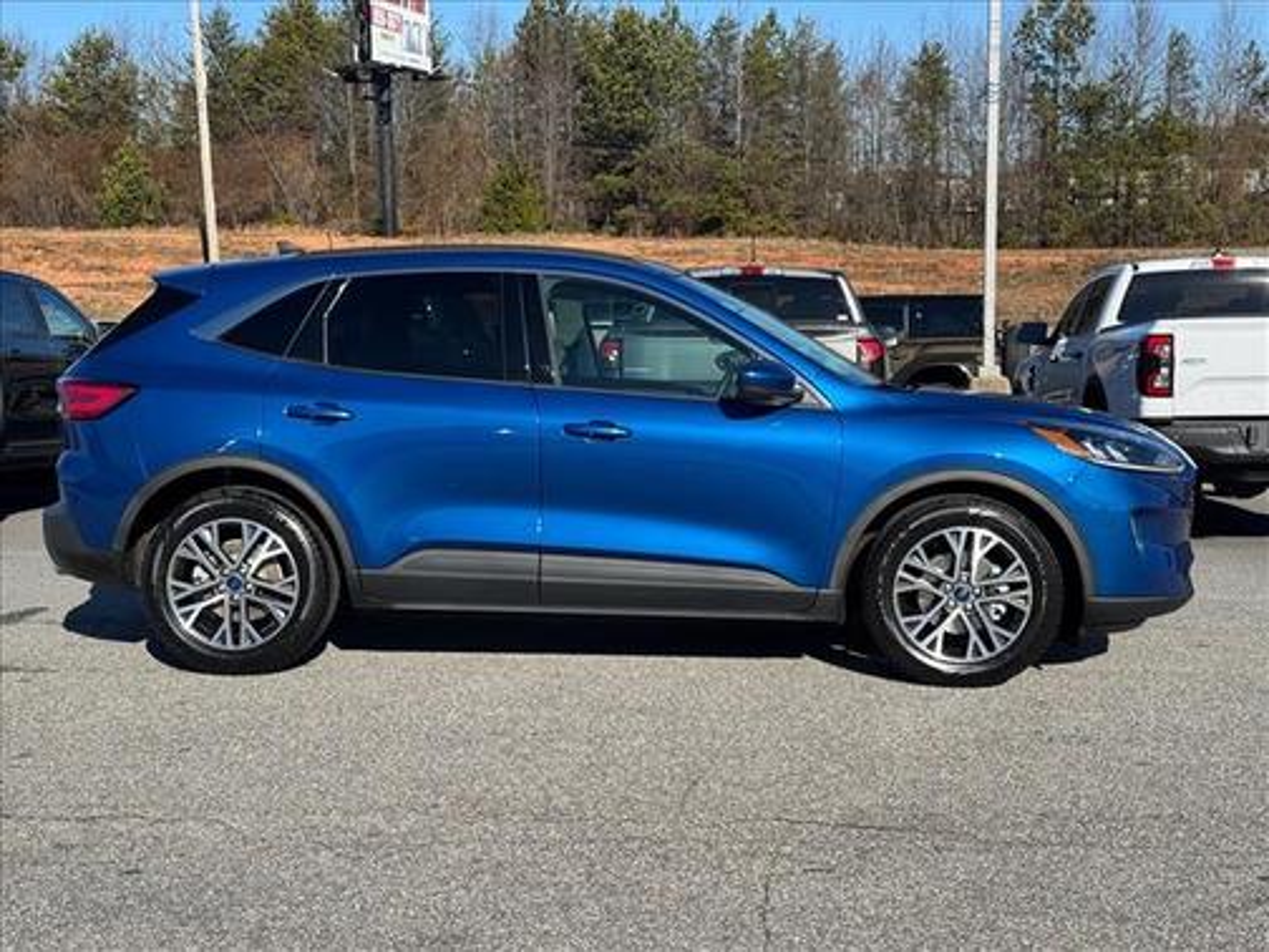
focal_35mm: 48
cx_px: 634
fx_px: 1760
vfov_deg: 30.3
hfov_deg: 39.7
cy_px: 476
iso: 64
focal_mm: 6.76
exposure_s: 1/3257
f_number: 1.78
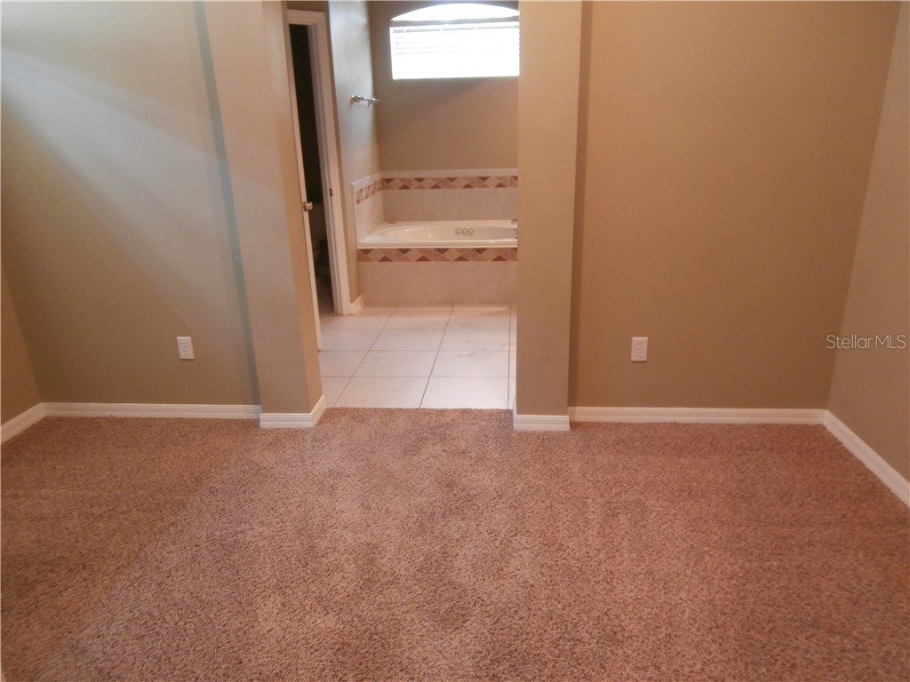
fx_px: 631
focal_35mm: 24
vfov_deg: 56.8
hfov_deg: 71.6
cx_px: 455
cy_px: 341
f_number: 3
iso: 200
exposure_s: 1/6
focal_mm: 4.2
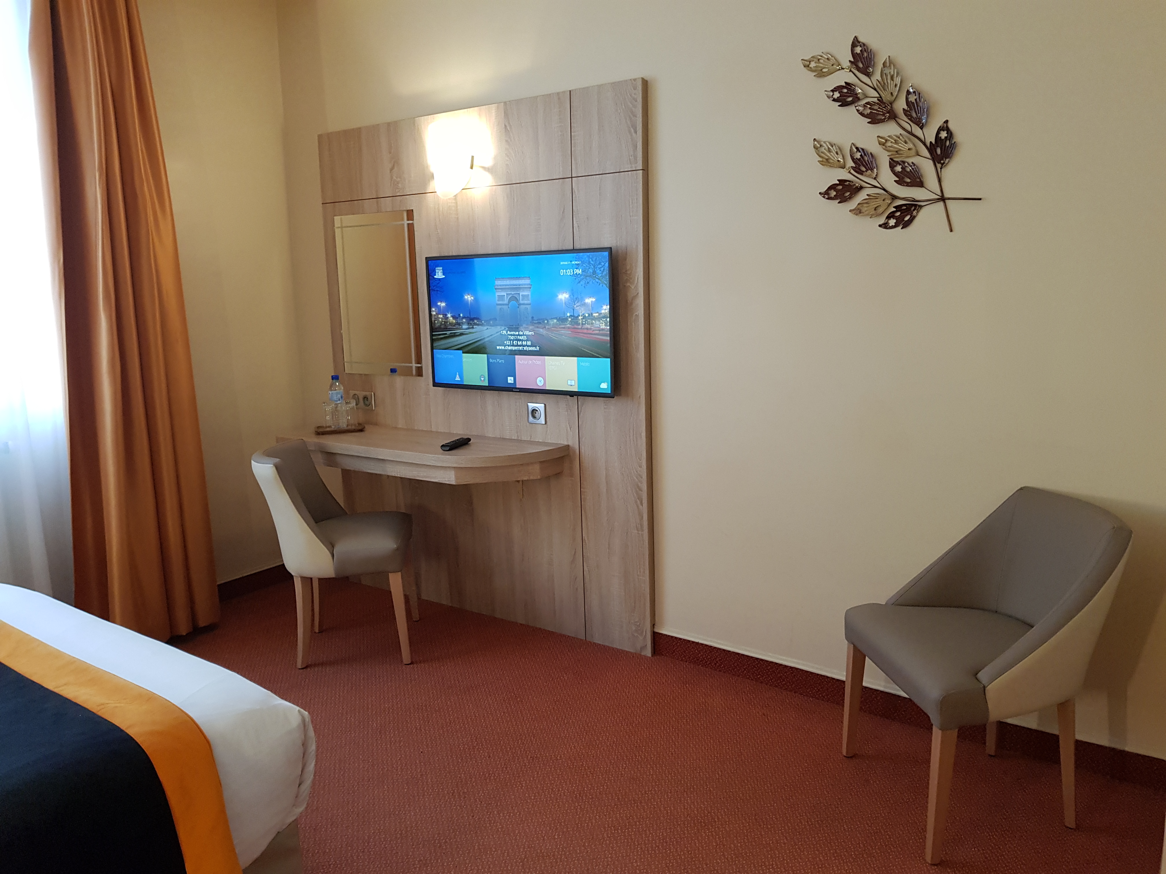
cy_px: 437
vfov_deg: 53.1
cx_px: 583
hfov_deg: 67.3
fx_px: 876
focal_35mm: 26
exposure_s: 1/60
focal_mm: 4.2
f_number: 1.7
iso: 200
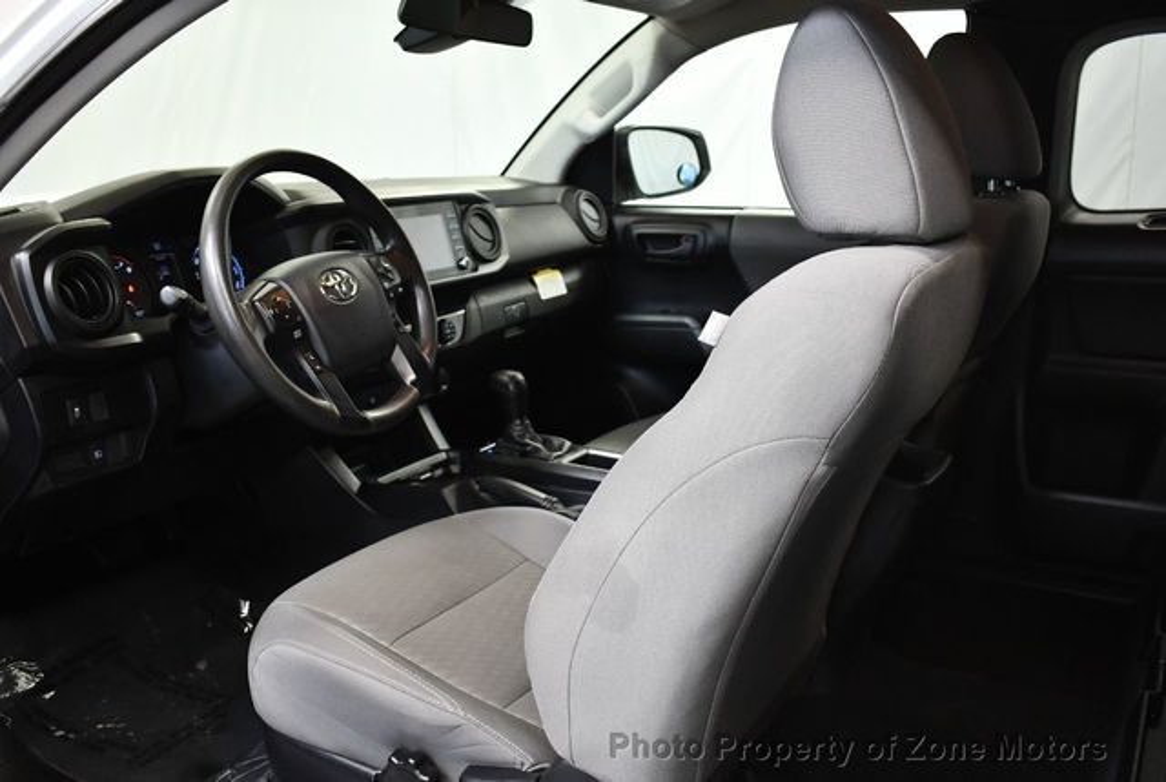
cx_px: 583
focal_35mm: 36
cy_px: 391
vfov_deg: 37.0
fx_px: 1168
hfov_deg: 53.1
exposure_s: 1/125
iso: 2200
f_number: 3.5
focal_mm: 18
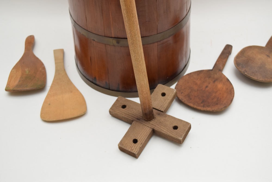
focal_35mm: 52
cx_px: 136
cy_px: 91
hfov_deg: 37.8
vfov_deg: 25.8
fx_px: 397
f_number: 5.6
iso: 800
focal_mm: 35
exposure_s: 1/100
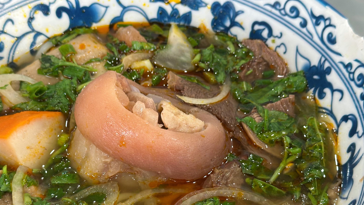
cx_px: 142
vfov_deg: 17.6
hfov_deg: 30.9
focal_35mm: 68
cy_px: 150
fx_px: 656
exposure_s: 1/50
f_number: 1.78
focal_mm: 6.86
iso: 125
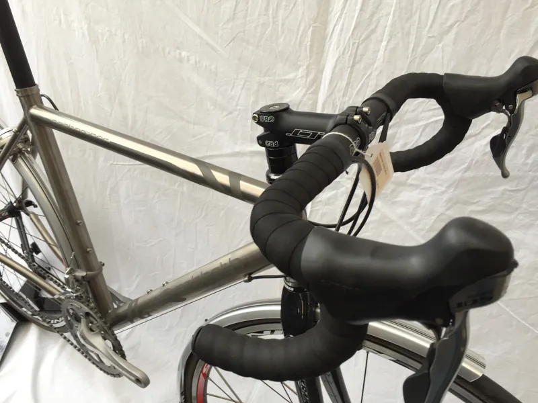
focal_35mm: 29
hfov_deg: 61.7
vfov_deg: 48.2
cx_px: 269
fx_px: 451
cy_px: 202
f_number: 2.2
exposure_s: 1/50
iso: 32
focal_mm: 4.15
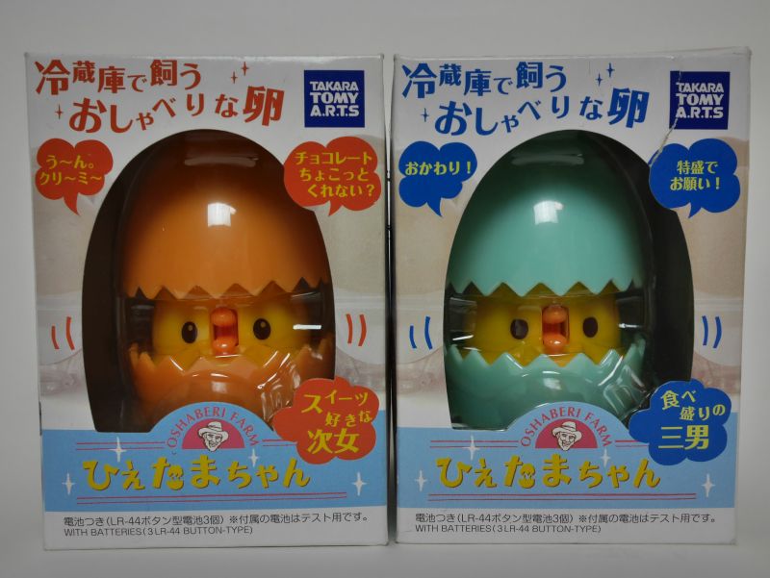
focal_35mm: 40
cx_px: 385
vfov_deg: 36.0
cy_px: 289
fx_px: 890
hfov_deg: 46.8
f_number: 8
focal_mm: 20
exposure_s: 1/80
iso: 800
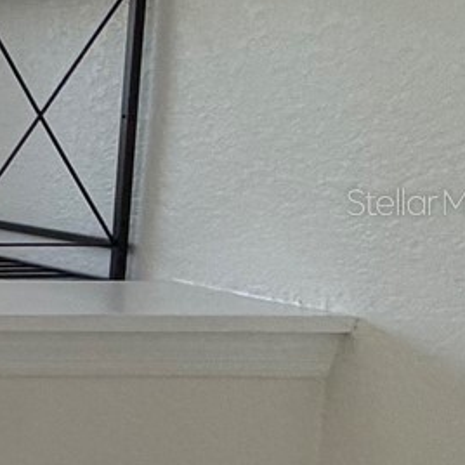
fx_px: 1125
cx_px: -878
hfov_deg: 12.1
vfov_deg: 23.3
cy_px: 201
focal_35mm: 74
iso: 160
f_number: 2.2
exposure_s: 1/120
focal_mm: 2.22
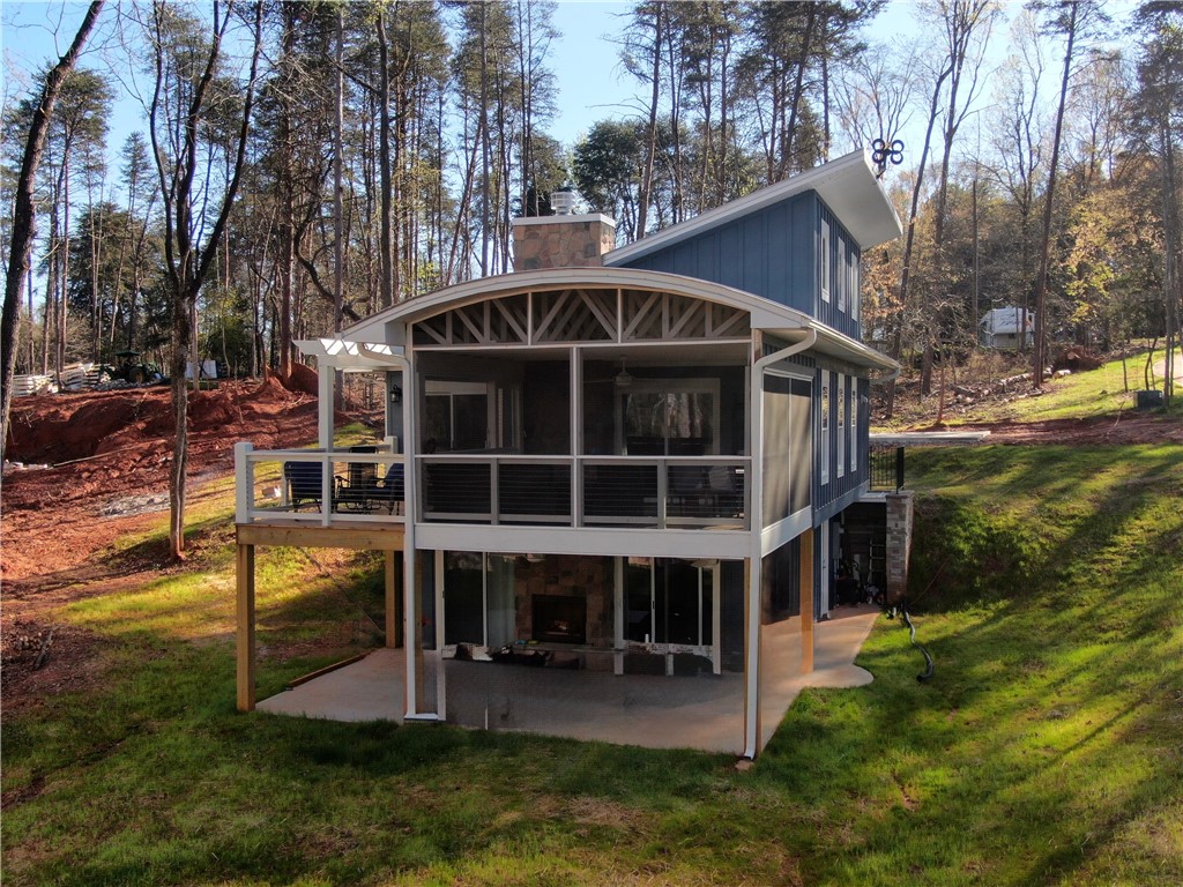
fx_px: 1230
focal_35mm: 36
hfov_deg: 51.4
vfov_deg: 39.7
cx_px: 592
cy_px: 444
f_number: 3.3
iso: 100
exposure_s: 1/400
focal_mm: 6.08
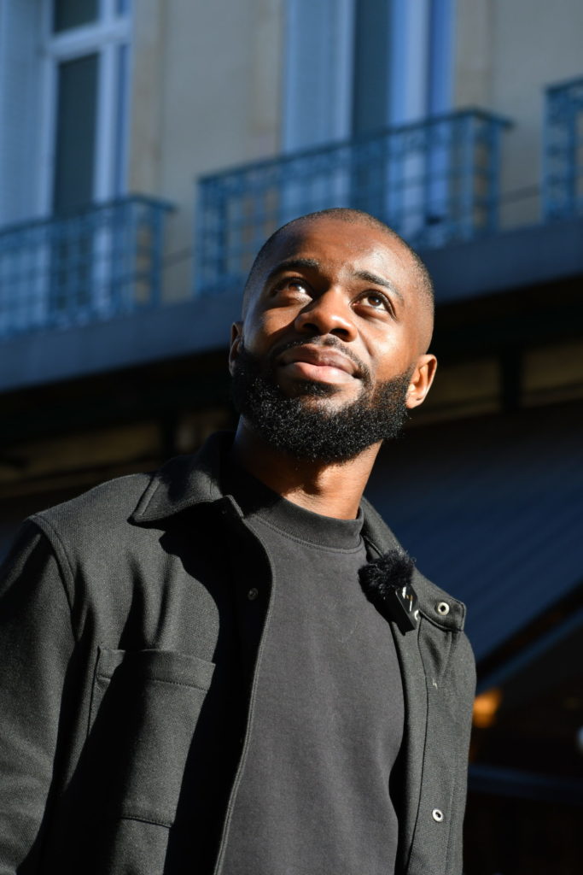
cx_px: 292
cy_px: 438
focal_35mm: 142
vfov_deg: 14.4
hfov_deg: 9.7
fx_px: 3448
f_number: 7.1
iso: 400
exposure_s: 1/800
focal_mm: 95
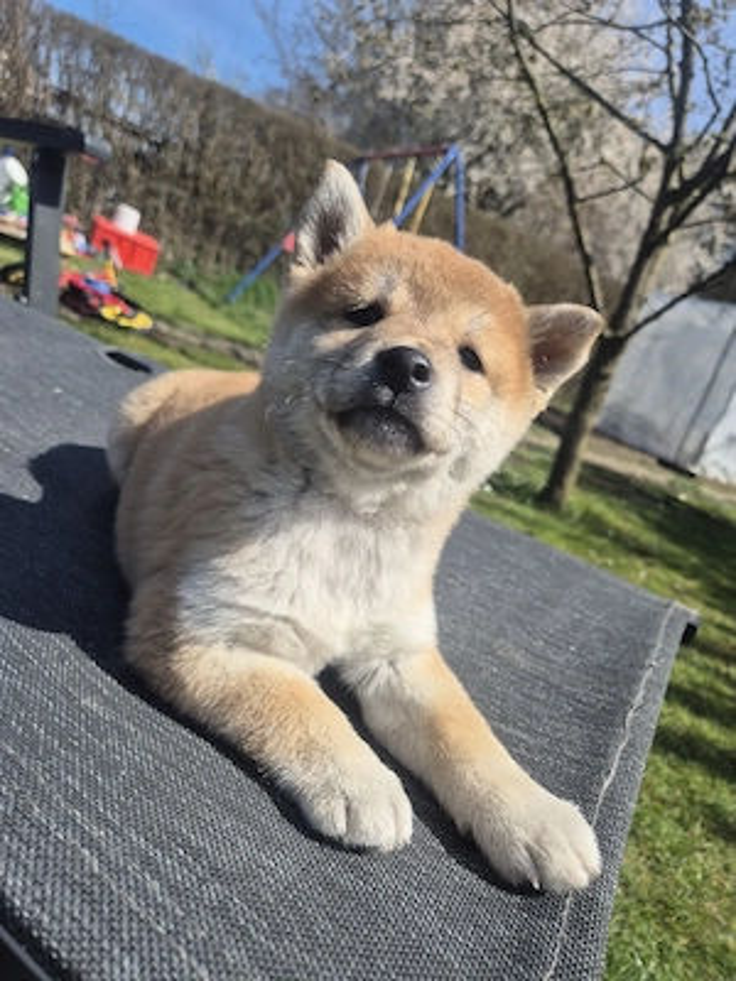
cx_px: 368
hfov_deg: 58.9
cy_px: 490
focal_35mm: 23
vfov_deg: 73.9
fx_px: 652
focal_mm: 5.4
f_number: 1.8
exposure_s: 1/1667
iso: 25
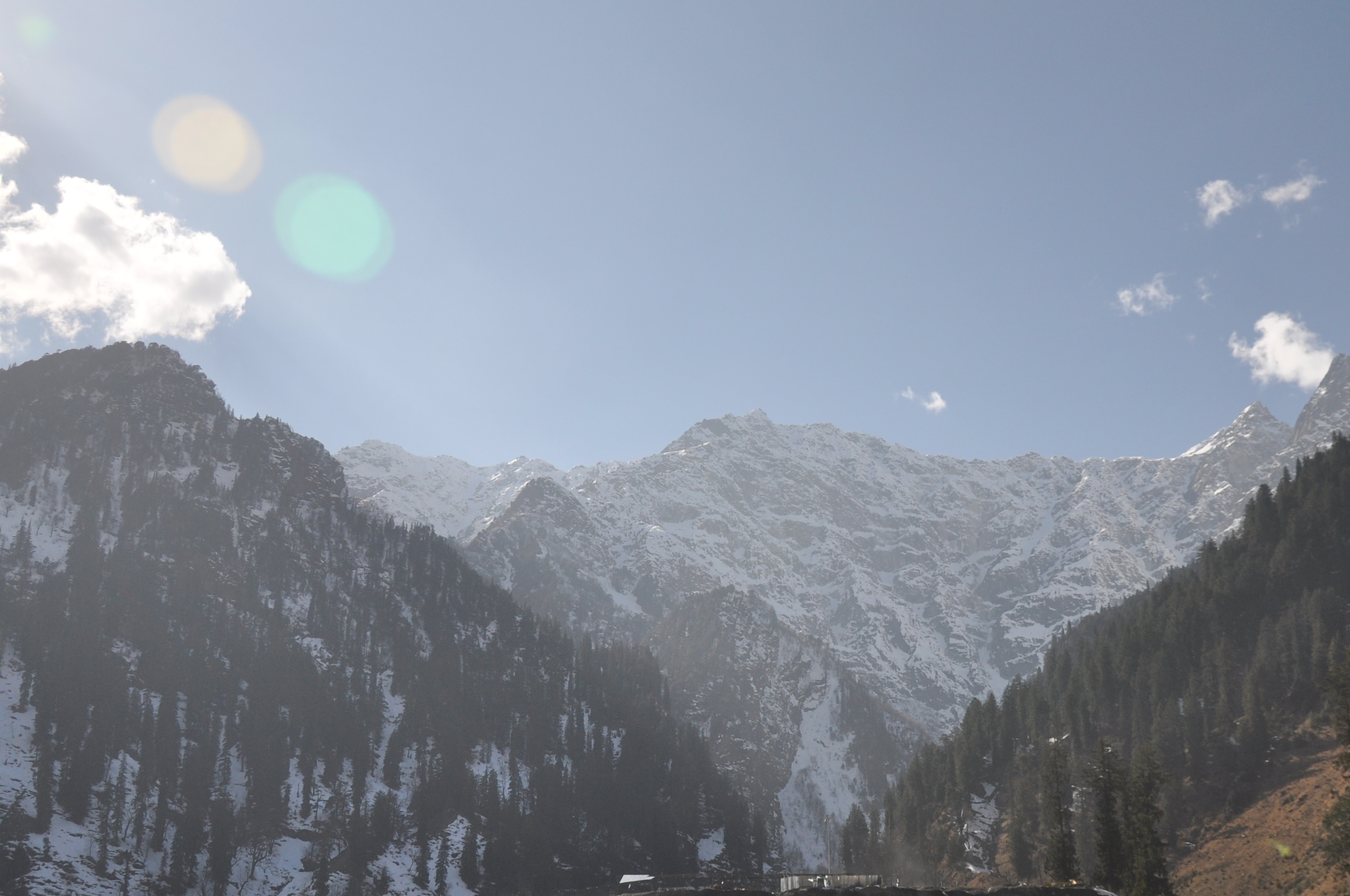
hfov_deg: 46.0
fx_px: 1573
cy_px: 575
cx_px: 854
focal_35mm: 42
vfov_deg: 31.6
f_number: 3.5
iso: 200
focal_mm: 18
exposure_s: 1/4000
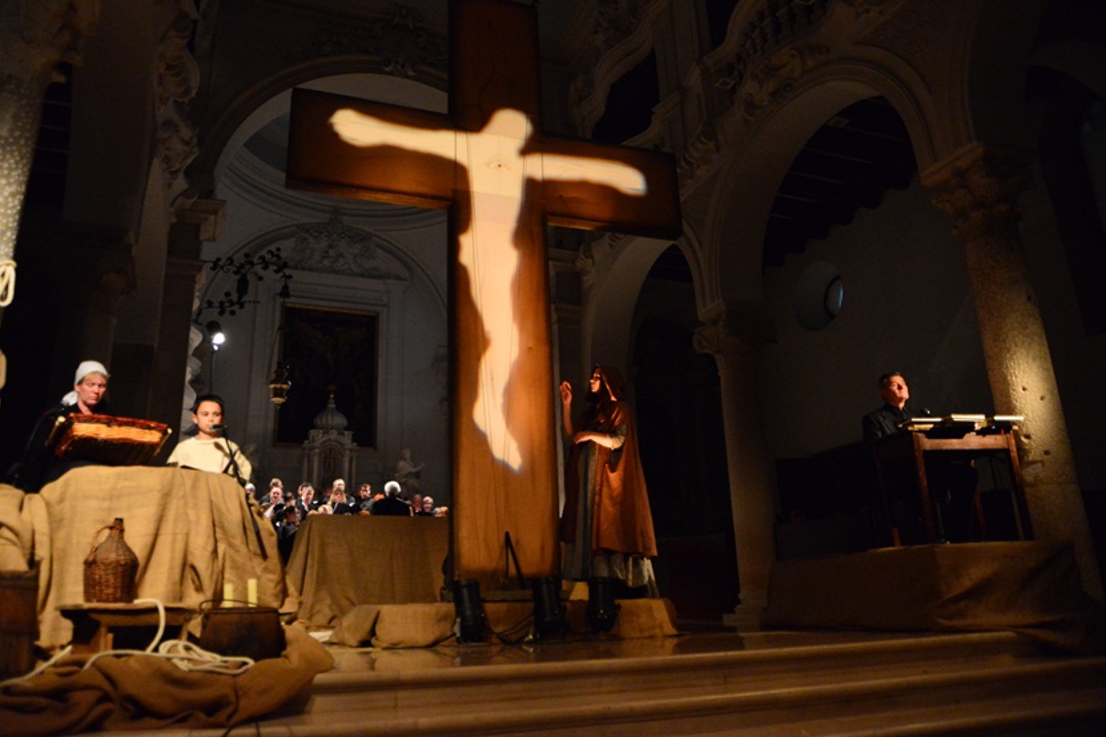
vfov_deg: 49.5
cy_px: 348
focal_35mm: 26
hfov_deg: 69.3
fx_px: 799
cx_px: 511
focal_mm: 24
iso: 5000
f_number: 3.5
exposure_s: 1/30
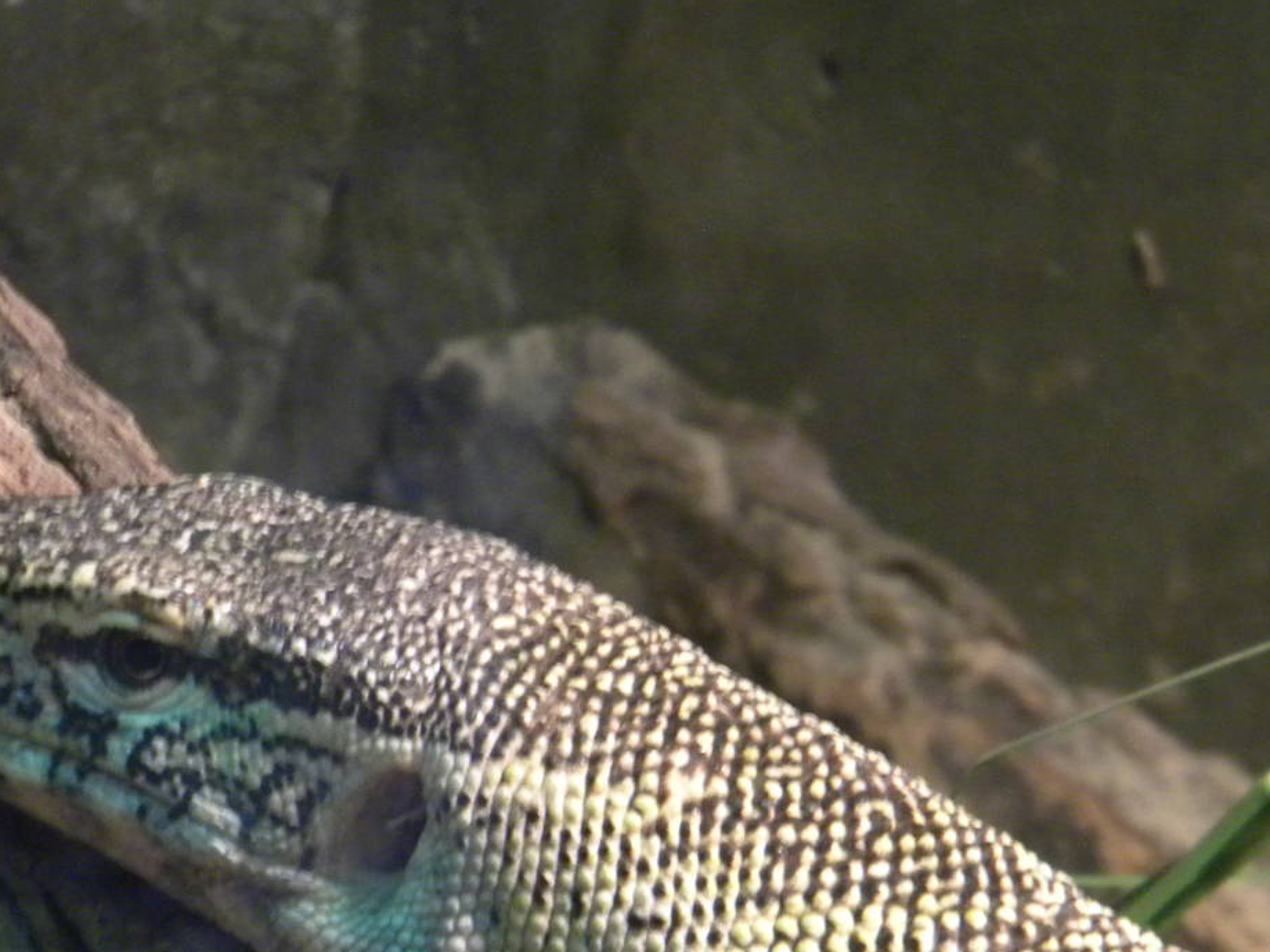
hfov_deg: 7.7
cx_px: 336
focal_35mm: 258
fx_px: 9463
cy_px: 774
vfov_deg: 5.8
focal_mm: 26.8
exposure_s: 1/9
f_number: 5
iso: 420
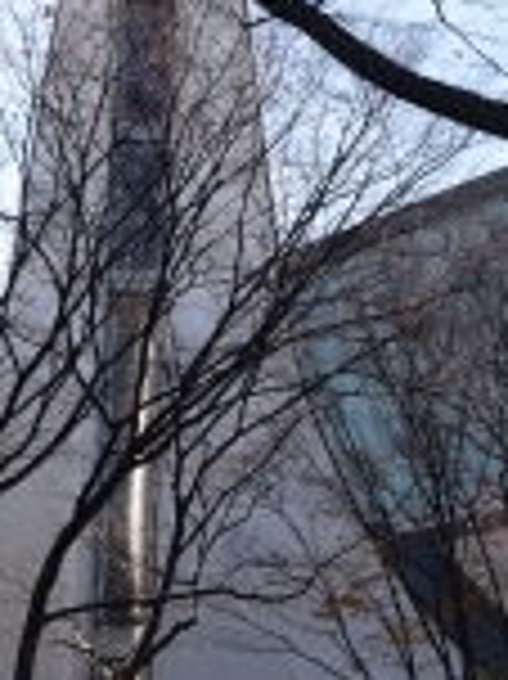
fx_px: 2214
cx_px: 283
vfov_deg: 17.4
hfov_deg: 13.1
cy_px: 275
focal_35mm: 113
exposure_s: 1/250
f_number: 7.1
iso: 160
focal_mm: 19
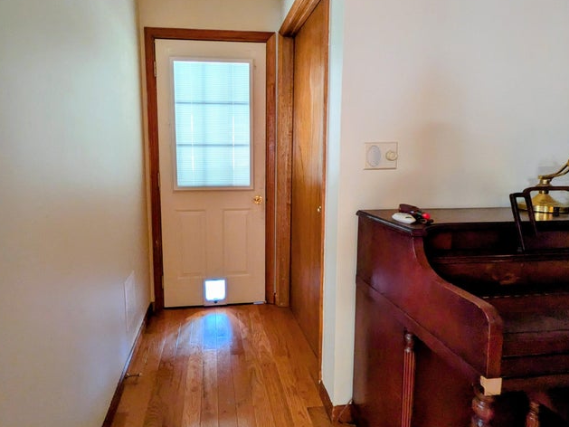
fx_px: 312
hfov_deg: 84.1
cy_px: 189
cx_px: 244
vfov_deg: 68.5
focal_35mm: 19
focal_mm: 1.85
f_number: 2.2
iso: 348
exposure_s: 1/24
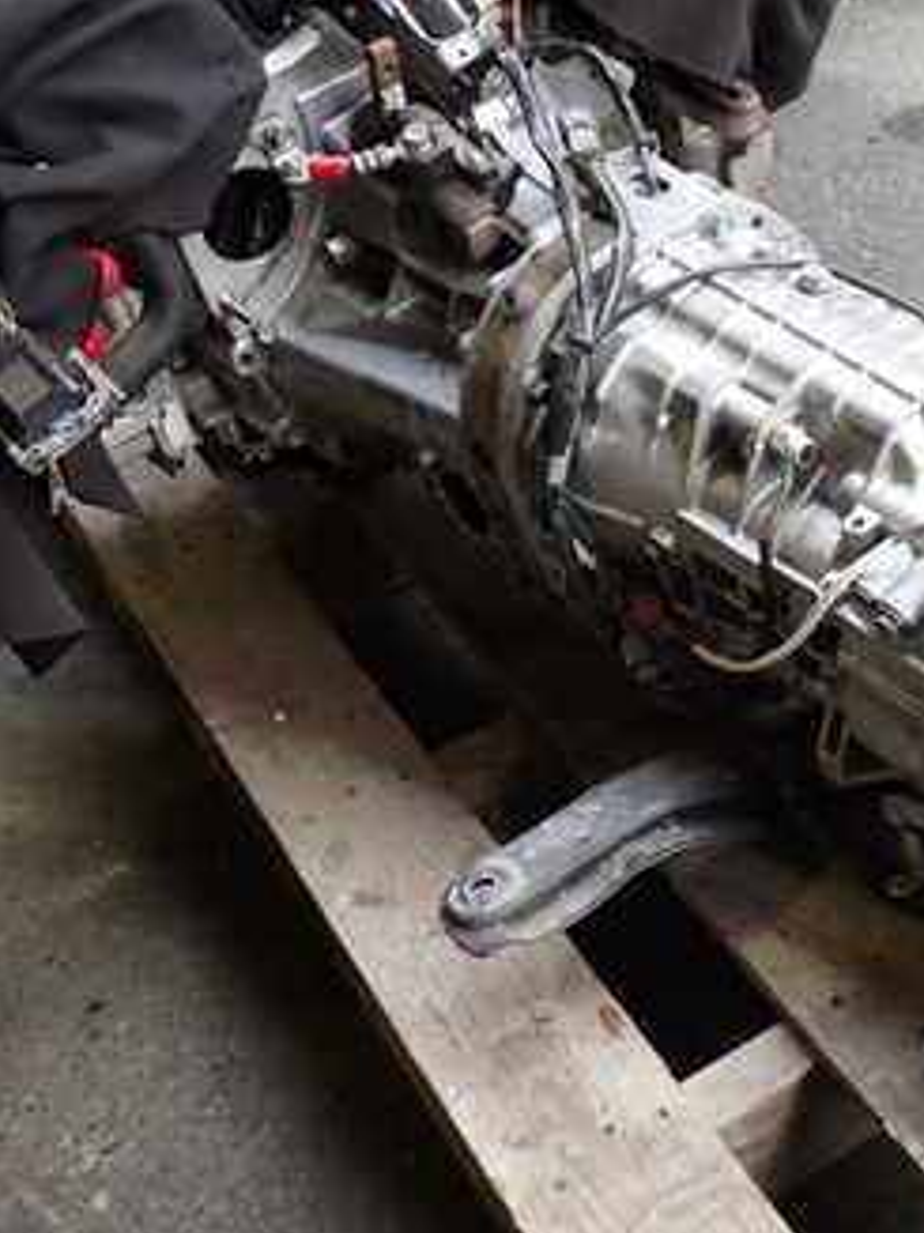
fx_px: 1959
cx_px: 1003
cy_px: 603
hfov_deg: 24.8
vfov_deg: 34.9
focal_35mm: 55
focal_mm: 5.4
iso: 160
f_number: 2.3
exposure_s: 1/125
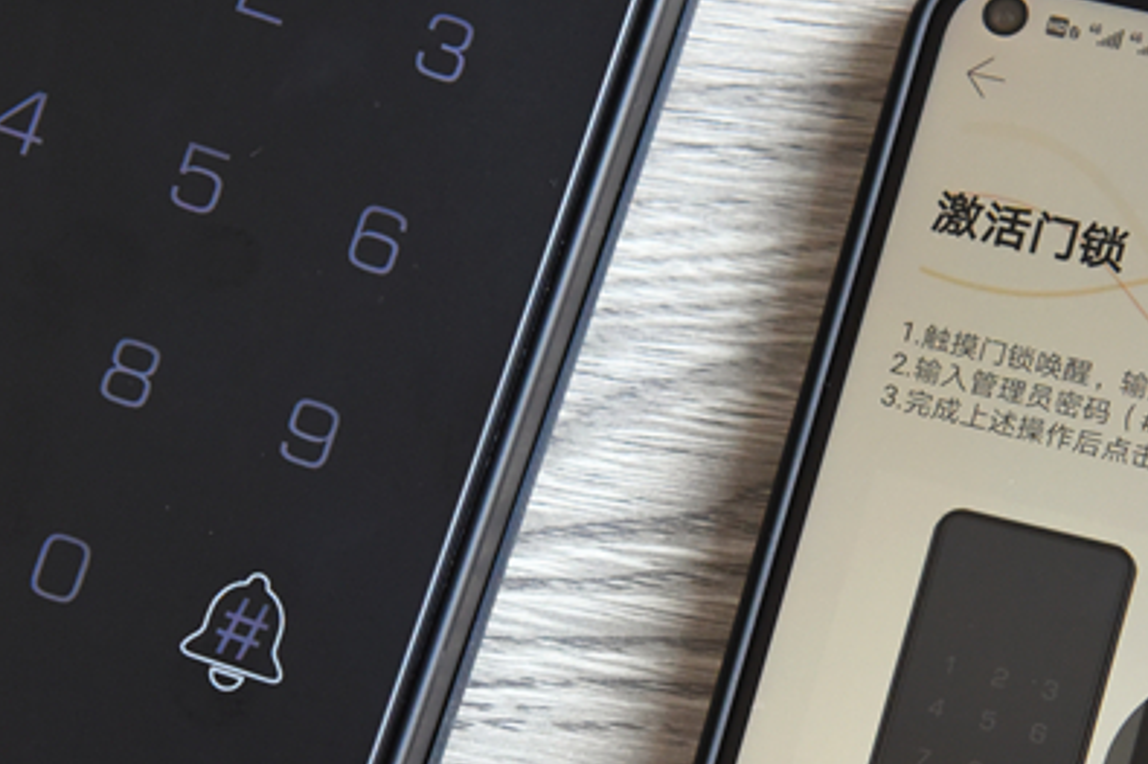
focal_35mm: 196
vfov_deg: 7.0
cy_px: 497
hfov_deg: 10.5
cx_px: 575
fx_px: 6247
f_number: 9
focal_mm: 86
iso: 2800
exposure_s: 1/100
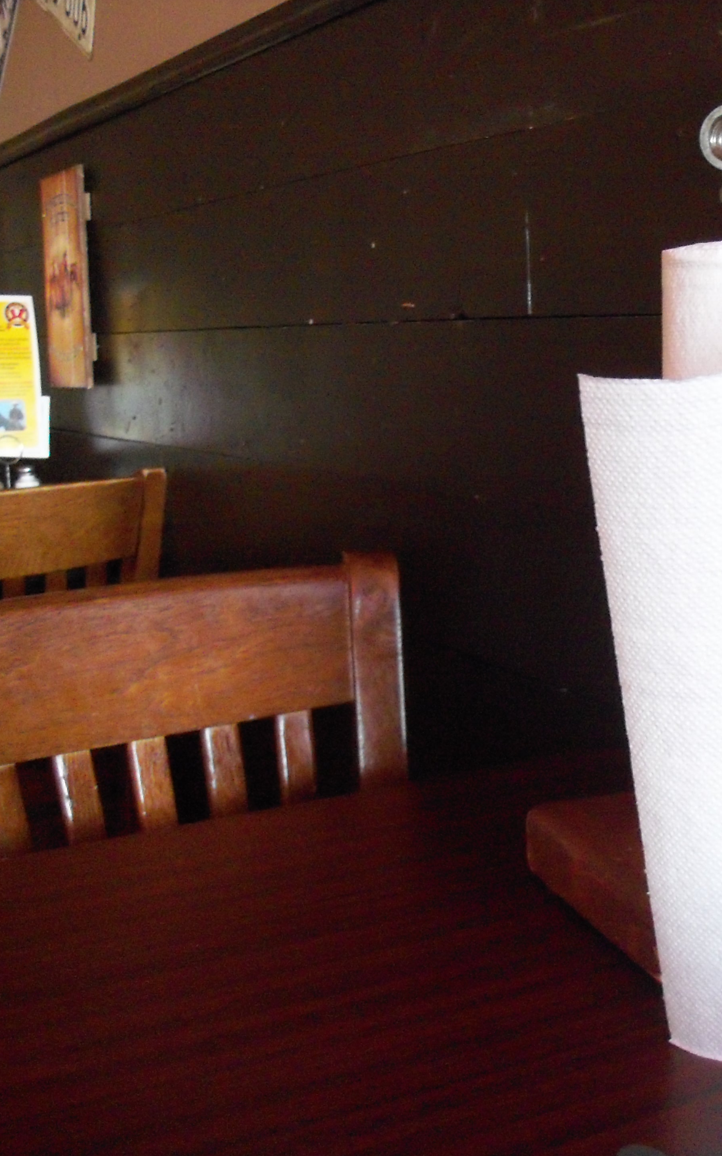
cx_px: 637
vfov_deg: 39.6
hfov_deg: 24.7
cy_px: 570
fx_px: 1606
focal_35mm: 51
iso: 400
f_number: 3
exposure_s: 1/25
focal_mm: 6.3
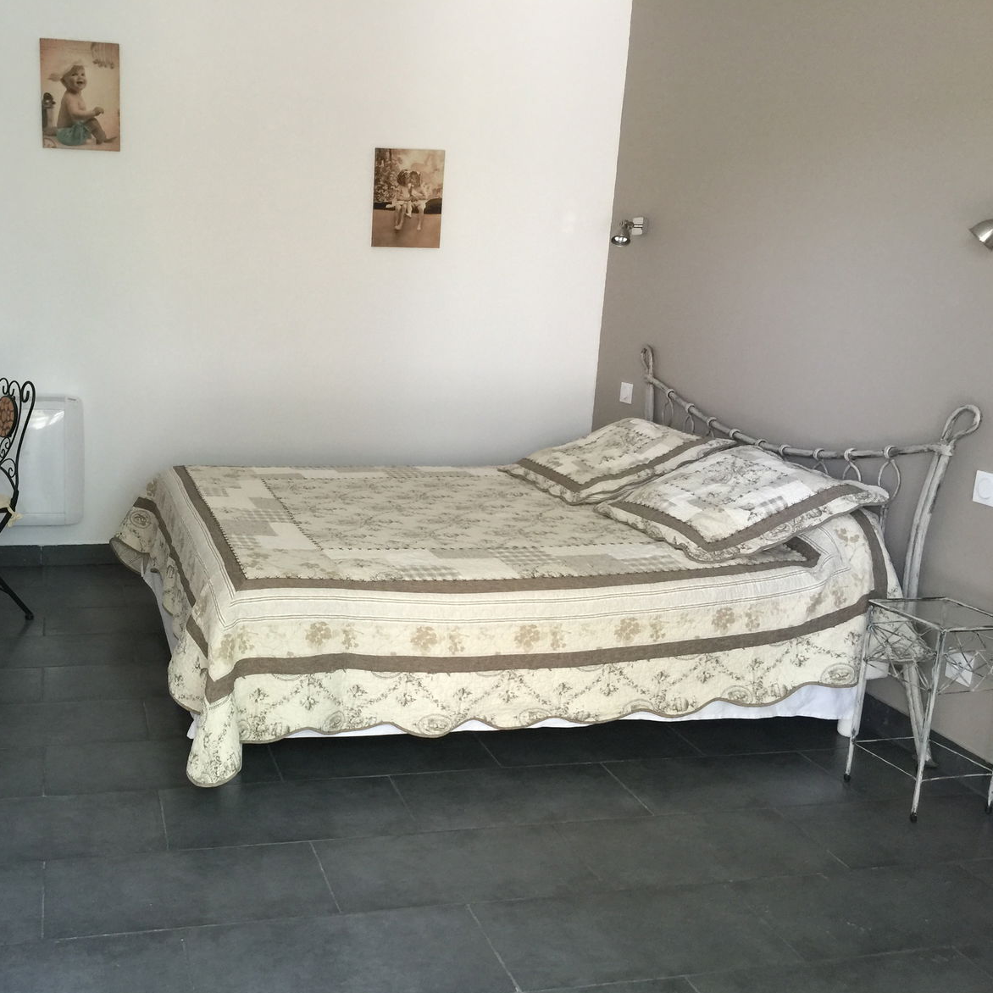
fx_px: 1136
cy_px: 504
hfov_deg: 46.4
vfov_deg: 47.2
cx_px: 322
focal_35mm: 35
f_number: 2.2
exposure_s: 1/17
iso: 50
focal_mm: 4.15
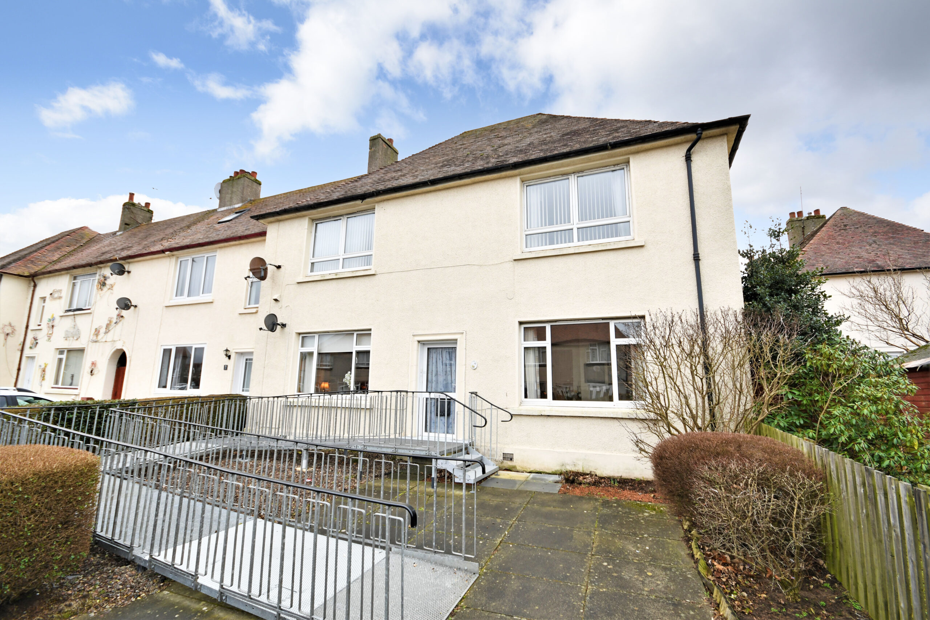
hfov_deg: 100.4
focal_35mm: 15
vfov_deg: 77.3
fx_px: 387
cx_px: 465
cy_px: 310
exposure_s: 1/15
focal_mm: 10
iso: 100
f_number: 7.1
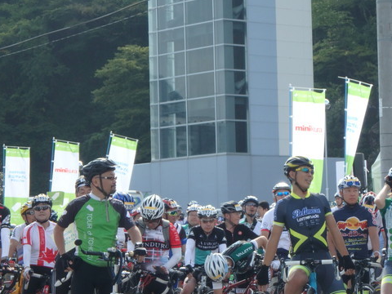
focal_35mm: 140
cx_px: 253
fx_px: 1585
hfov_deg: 14.1
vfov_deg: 10.6
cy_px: 187
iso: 125
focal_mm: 18.7
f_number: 5.7
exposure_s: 1/320
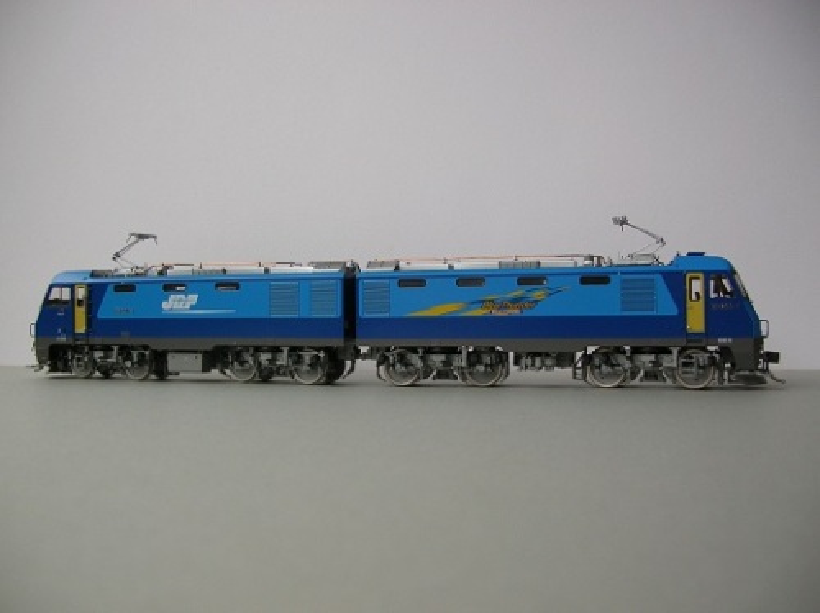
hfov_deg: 52.7
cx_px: 410
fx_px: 828
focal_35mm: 35
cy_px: 306
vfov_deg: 40.6
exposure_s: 1/24.5
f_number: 2.8
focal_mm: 5.8
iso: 50
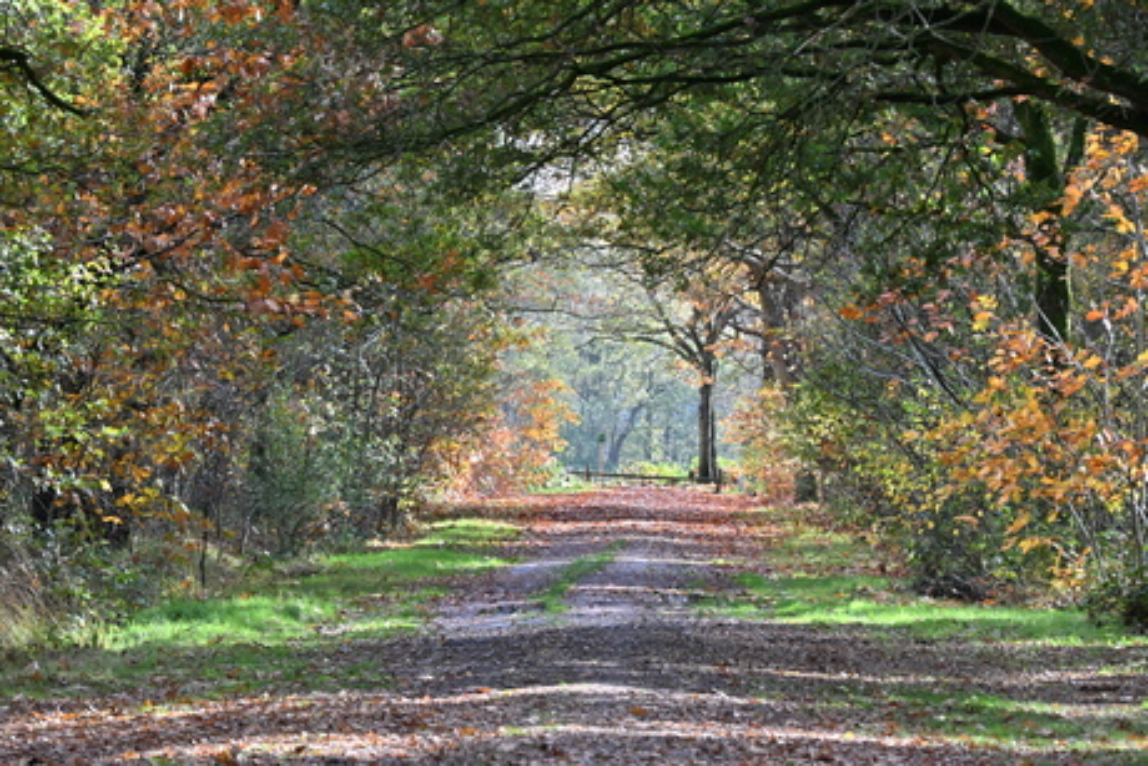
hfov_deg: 9.8
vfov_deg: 6.5
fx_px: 6698
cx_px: 574
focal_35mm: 210
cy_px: 383
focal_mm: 140
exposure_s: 1/125
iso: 800
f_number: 11
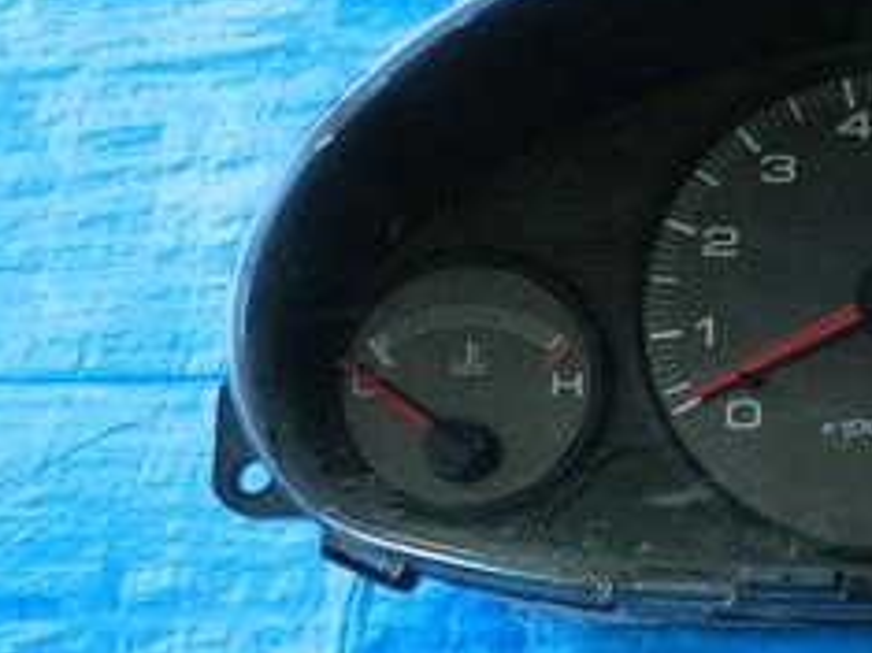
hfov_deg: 20.4
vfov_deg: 17.2
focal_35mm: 85
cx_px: 1236
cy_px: 527
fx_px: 2140
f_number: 3.1
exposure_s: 1/60
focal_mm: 4.5
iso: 80
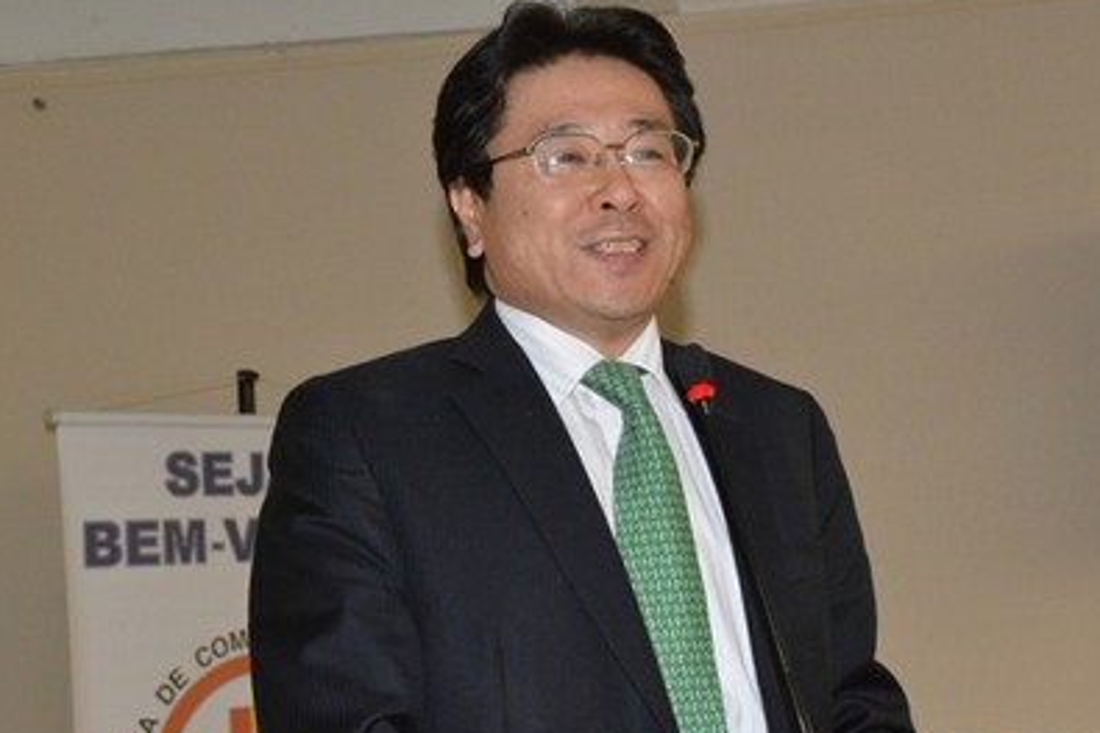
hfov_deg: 27.7
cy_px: 371
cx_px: 643
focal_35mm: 73
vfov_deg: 18.7
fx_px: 2230
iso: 6400
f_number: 11
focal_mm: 60
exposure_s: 1/60
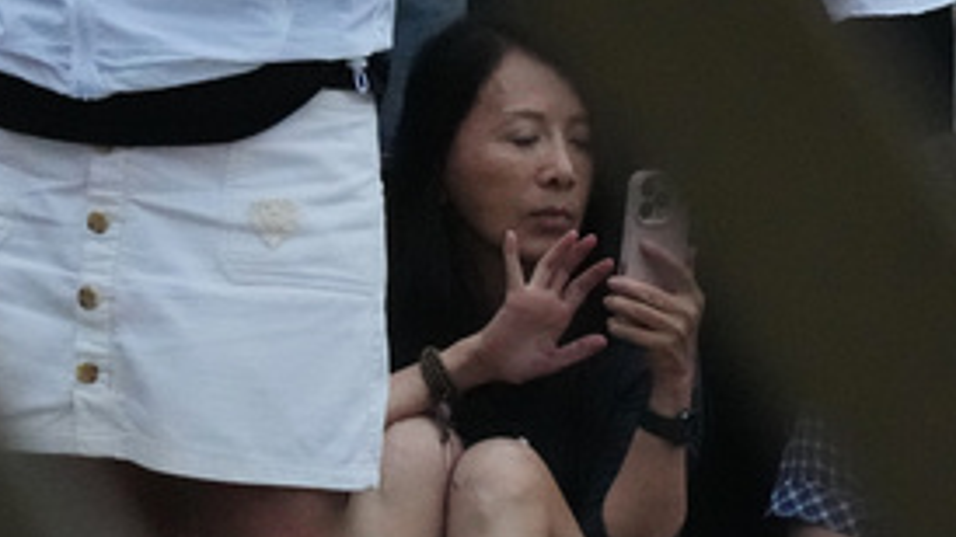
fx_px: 15891
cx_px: -248
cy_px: -626
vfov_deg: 1.9
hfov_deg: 3.4
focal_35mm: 627
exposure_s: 1/1000
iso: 12800
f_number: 10
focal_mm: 160
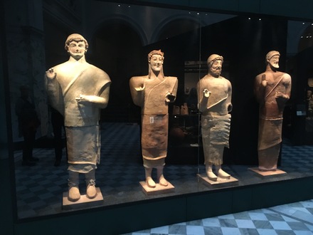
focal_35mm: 29
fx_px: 262
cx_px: 156
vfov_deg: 48.2
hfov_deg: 61.7
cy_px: 118
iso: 250
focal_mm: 4.15
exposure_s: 1/17
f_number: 2.2
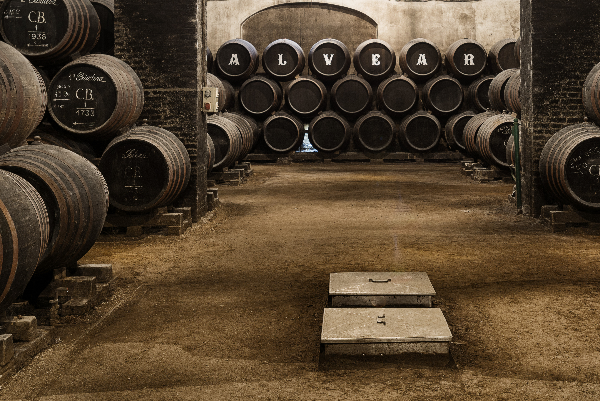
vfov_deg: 23.0
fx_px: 967
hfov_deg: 34.3
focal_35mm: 58
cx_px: 377
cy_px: 76
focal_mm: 35
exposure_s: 6
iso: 200
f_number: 8
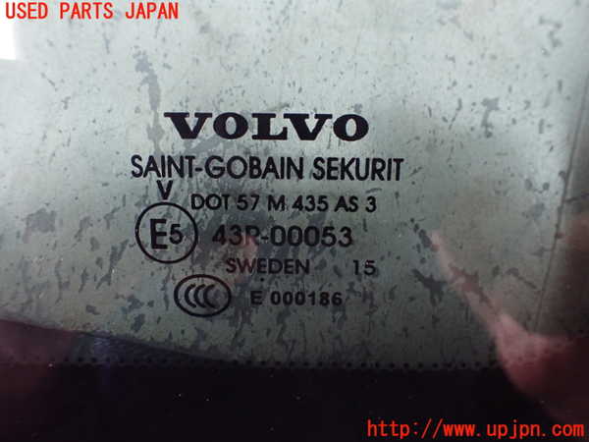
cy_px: 221
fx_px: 510
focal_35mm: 30
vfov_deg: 46.8
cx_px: 294
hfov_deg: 60.0
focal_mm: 5.4
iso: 800
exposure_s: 1/60
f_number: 2.3
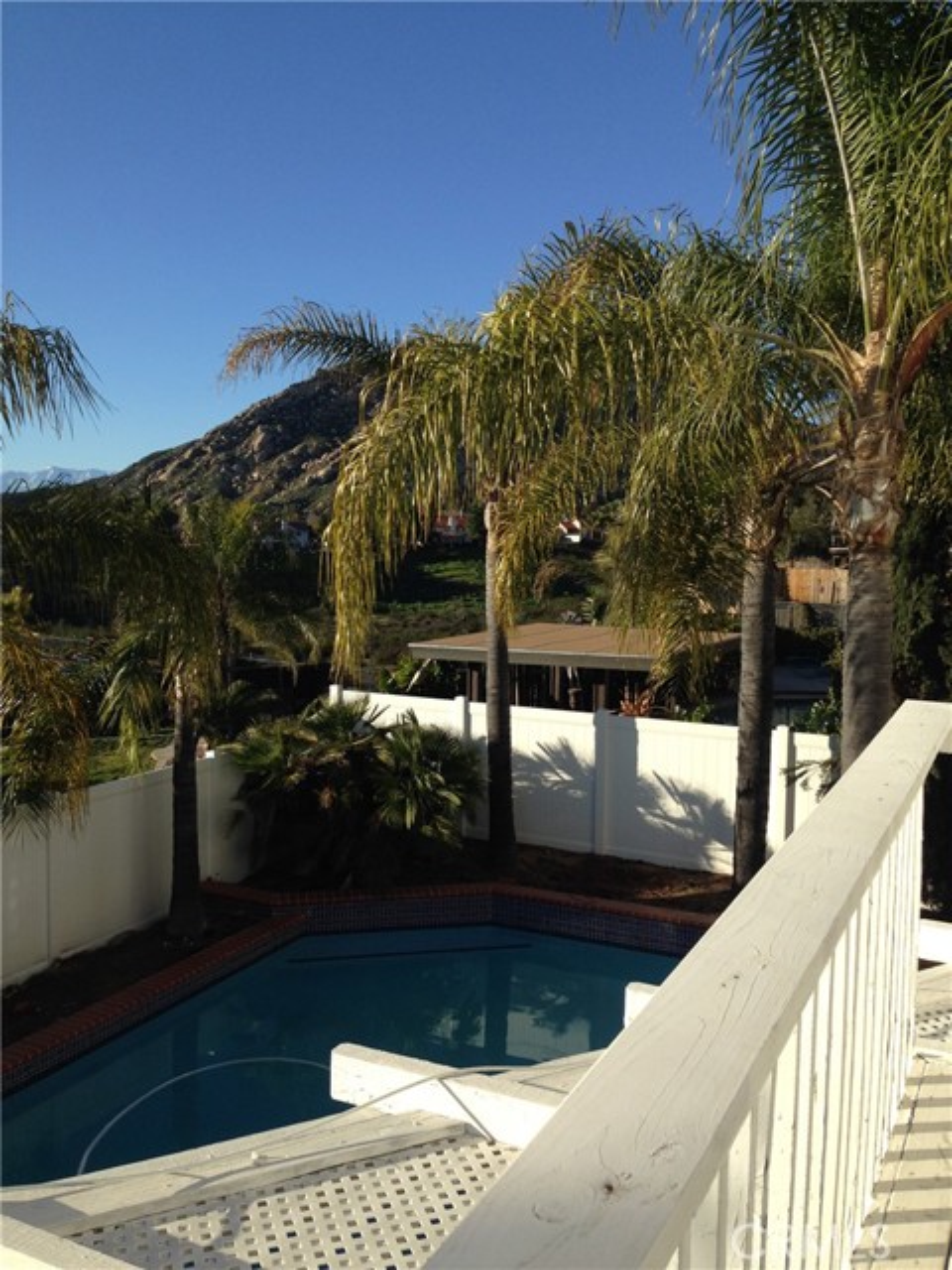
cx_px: 476
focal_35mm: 33
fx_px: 1210
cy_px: 635
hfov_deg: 42.9
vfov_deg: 55.4
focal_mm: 4.12
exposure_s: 1/1261
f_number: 2.4
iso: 50
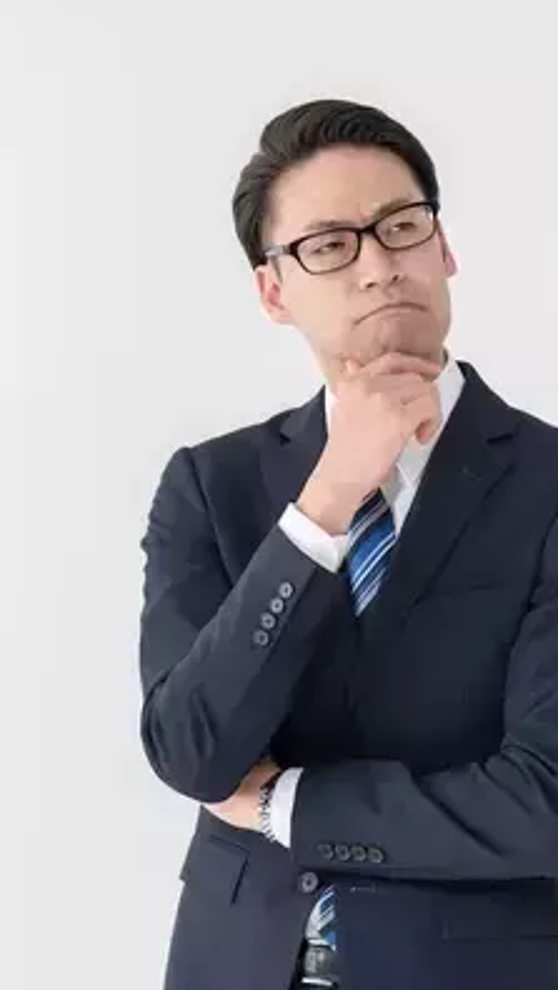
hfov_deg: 9.0
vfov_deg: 15.9
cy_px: 492
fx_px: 3548
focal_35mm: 135
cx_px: 130
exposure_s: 1/200
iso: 200
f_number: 3.5
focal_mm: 85
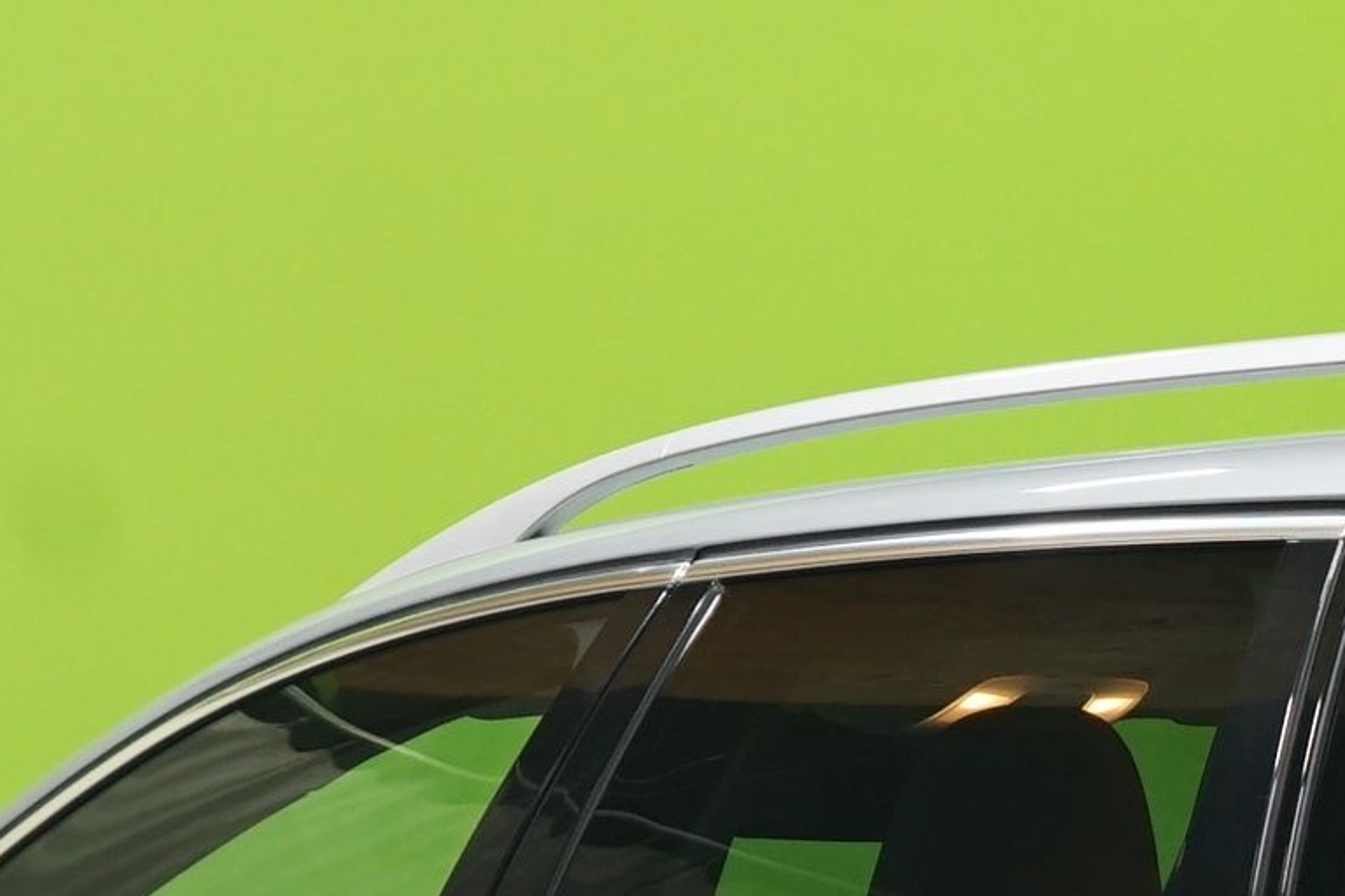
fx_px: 9190
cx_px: 1660
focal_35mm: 246
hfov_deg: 8.3
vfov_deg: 5.5
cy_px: 1438
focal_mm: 48
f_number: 5.6
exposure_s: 1/20
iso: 800
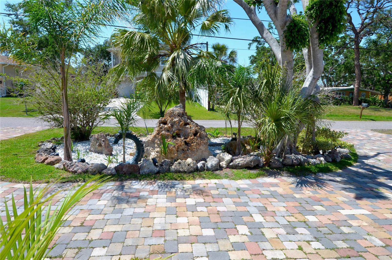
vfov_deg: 59.2
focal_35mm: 21
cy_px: 130
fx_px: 228
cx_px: 196
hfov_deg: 81.3
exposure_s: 1/250
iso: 100
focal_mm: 14
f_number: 8
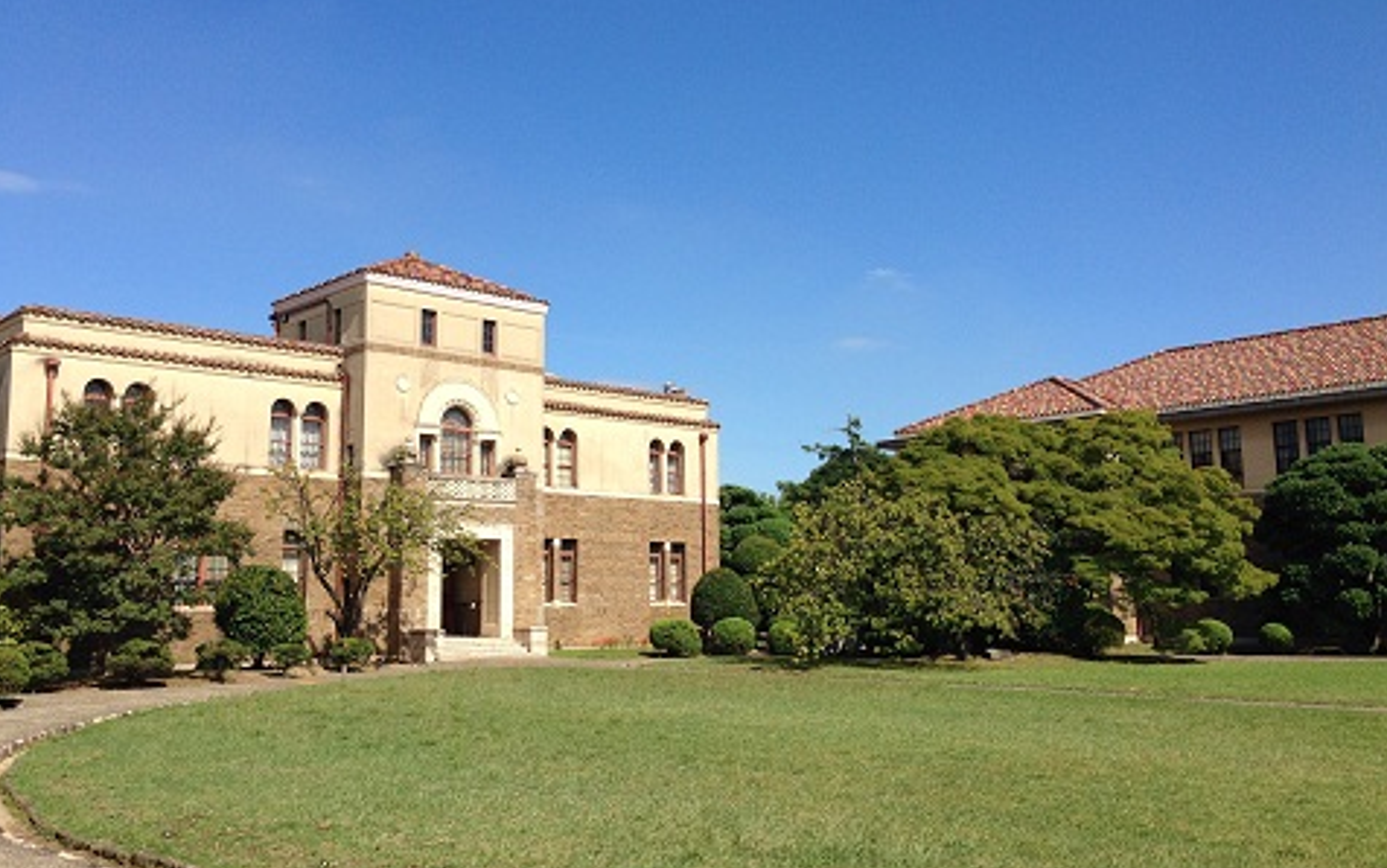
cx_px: 691
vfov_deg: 35.4
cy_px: 417
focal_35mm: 36
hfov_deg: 54.0
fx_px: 1361
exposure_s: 1/1869
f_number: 2.4
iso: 50
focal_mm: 4.12
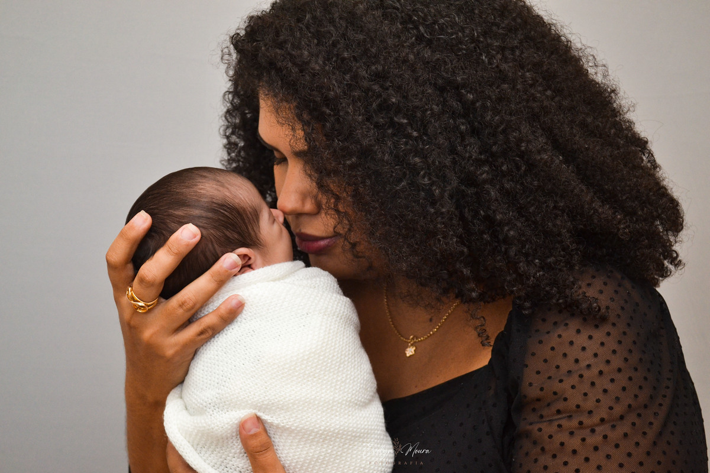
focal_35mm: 60
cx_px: 355
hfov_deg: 33.4
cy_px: 236
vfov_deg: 22.6
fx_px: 1183
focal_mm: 40
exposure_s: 1/200
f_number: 5.3
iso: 800
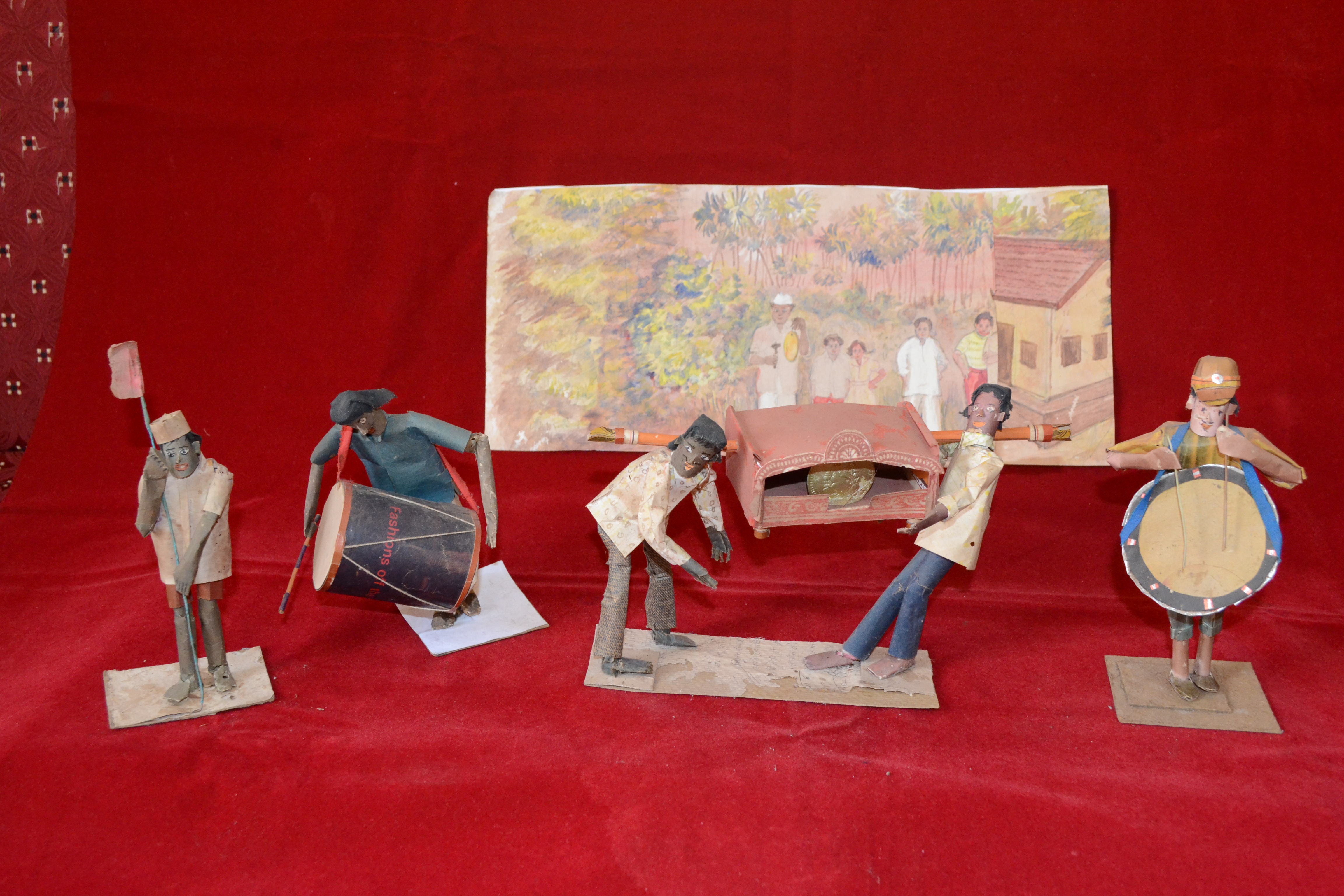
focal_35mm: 36
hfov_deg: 53.1
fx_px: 1344
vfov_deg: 36.9
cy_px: 448
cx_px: 672
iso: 1600
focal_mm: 24
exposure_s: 1/60
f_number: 6.3
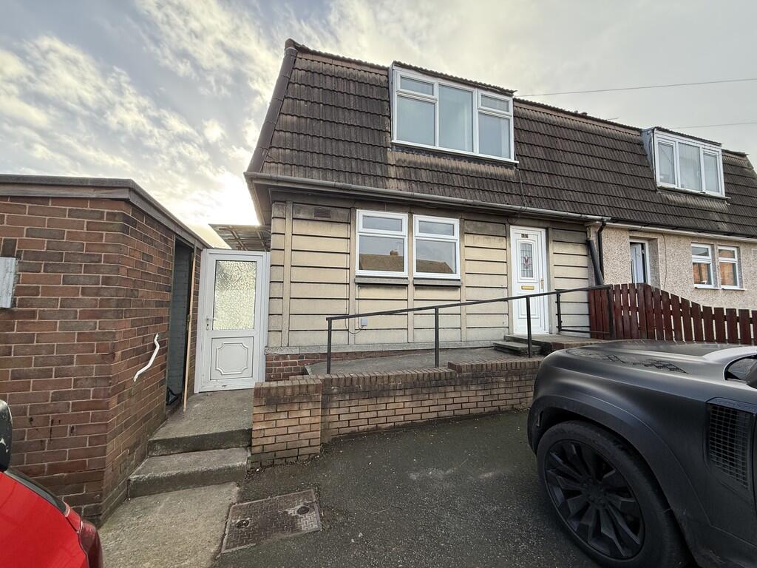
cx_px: 378
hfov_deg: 102.1
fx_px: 306
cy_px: 284
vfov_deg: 85.7
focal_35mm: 14
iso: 64
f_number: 2.2
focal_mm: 2.22
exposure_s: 1/486
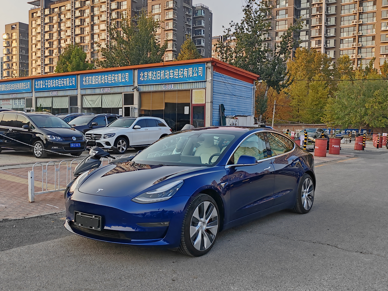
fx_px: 404
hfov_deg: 51.4
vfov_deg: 39.7
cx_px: 194
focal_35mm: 36
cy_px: 146
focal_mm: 6.14
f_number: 1.8
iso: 50
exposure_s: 1/280
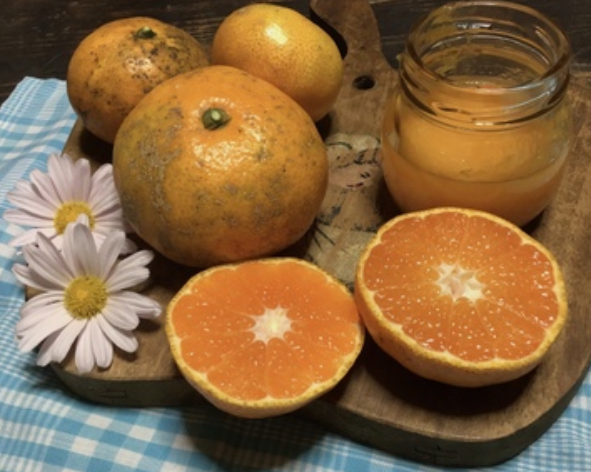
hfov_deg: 44.8
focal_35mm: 41
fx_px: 717
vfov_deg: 36.4
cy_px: 272
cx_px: 314
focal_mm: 3.3
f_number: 2.4
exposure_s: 1/30
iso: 100
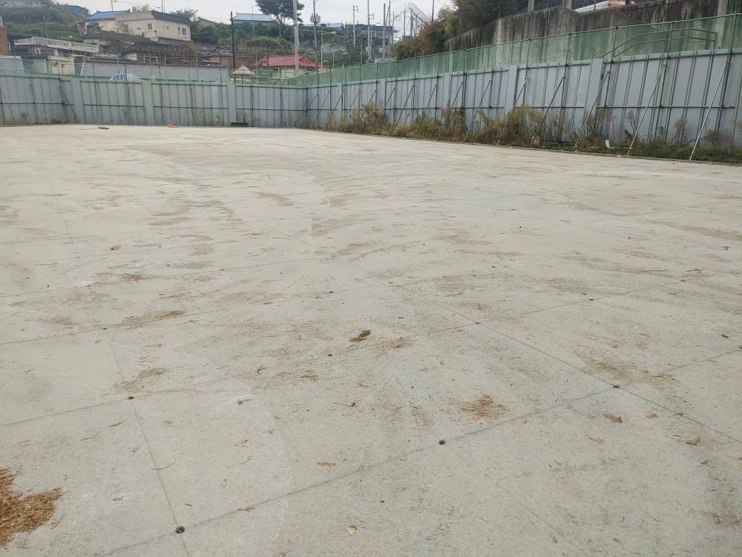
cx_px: 371
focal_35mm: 26
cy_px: 278
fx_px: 557
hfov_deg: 67.3
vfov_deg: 53.1
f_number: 1.8
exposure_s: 1/1235
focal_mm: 4.36
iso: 100
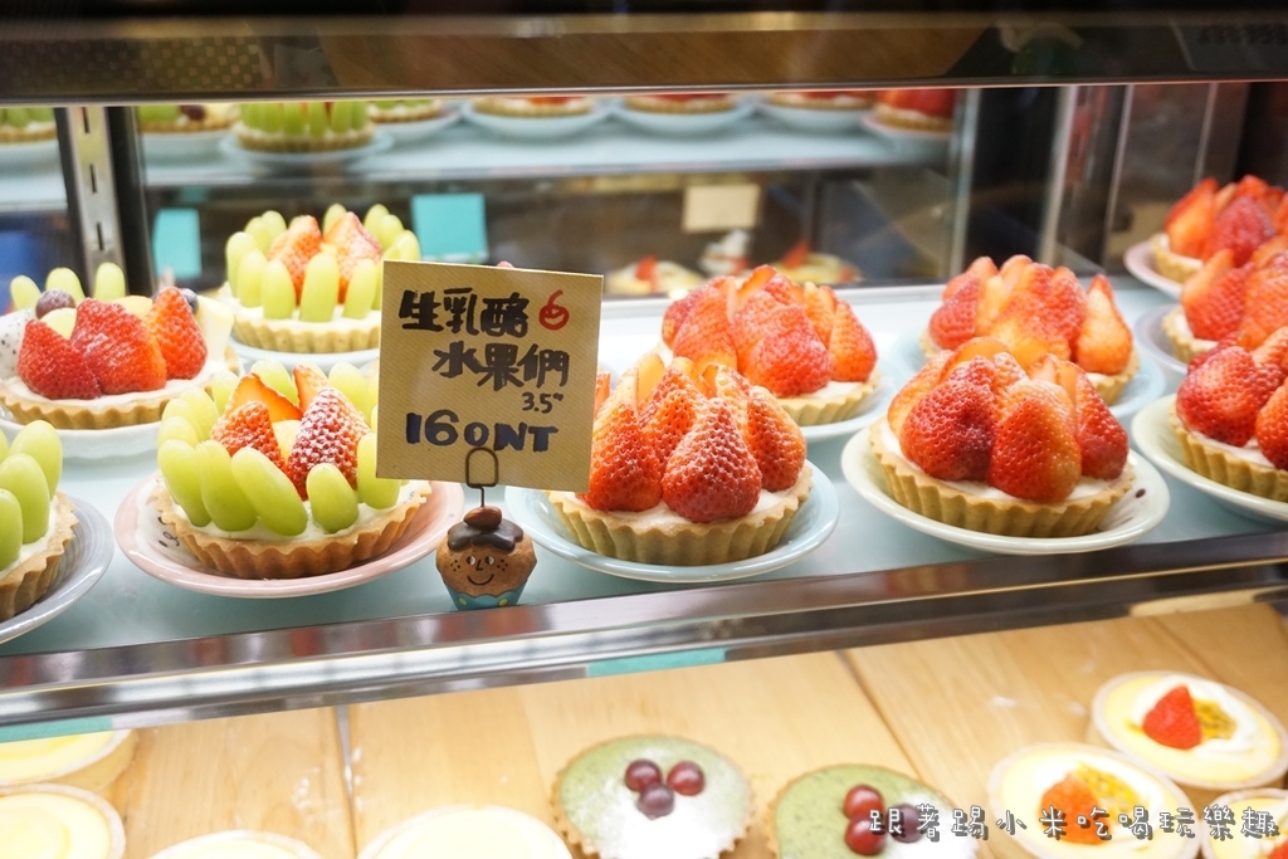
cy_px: 430
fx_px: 1449
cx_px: 644
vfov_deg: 33.0
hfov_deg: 47.9
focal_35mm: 40
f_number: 4.5
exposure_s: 1/160
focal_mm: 27
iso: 1250
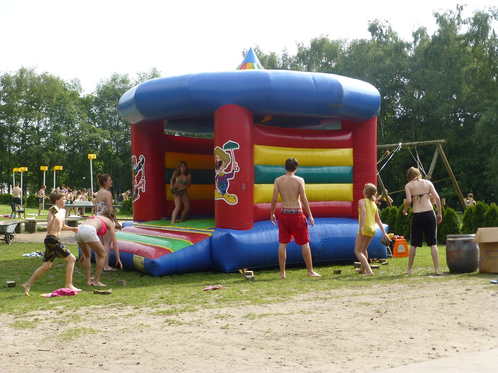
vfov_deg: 28.6
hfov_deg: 37.5
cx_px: 249
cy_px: 186
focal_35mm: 51
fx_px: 734
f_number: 4.4
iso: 100
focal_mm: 9
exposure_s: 1/320
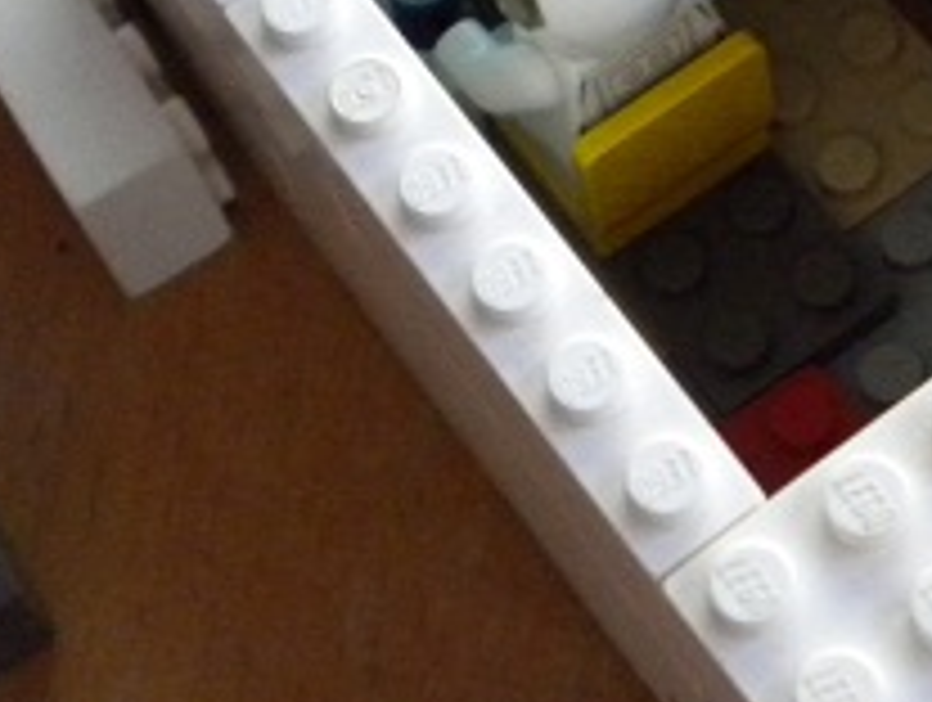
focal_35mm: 108
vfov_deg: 13.6
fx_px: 2913
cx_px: 873
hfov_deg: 17.8
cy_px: 50
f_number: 3.1
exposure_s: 1/8.8
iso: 407
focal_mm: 6.3
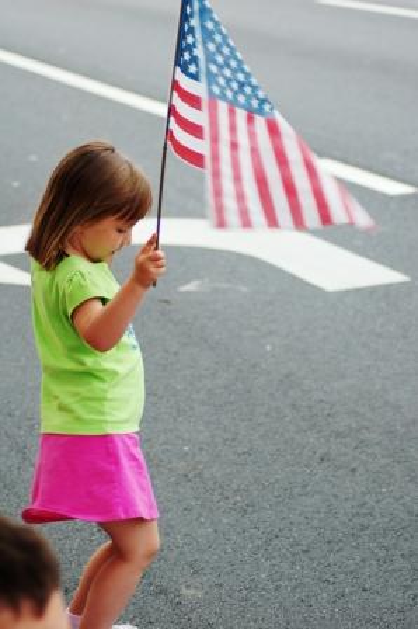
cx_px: 209
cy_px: 314
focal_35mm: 117
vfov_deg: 17.5
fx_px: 2041
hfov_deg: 11.7
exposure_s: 1/45
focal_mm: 78
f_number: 4.2
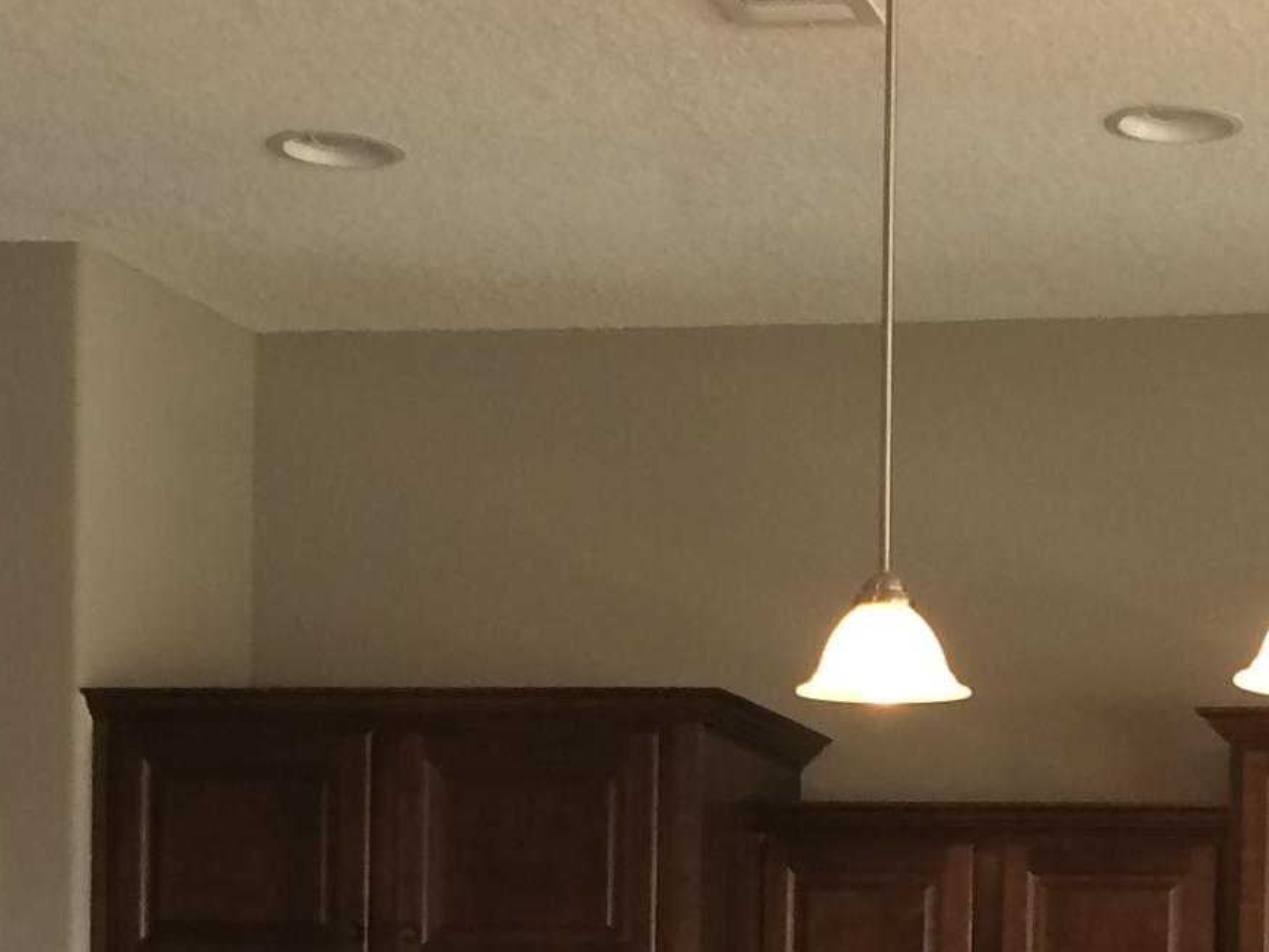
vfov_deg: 14.2
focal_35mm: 100
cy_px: 1265
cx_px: 1171
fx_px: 3667
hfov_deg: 19.2
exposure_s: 1/30
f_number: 2.2
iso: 80
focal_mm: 4.15
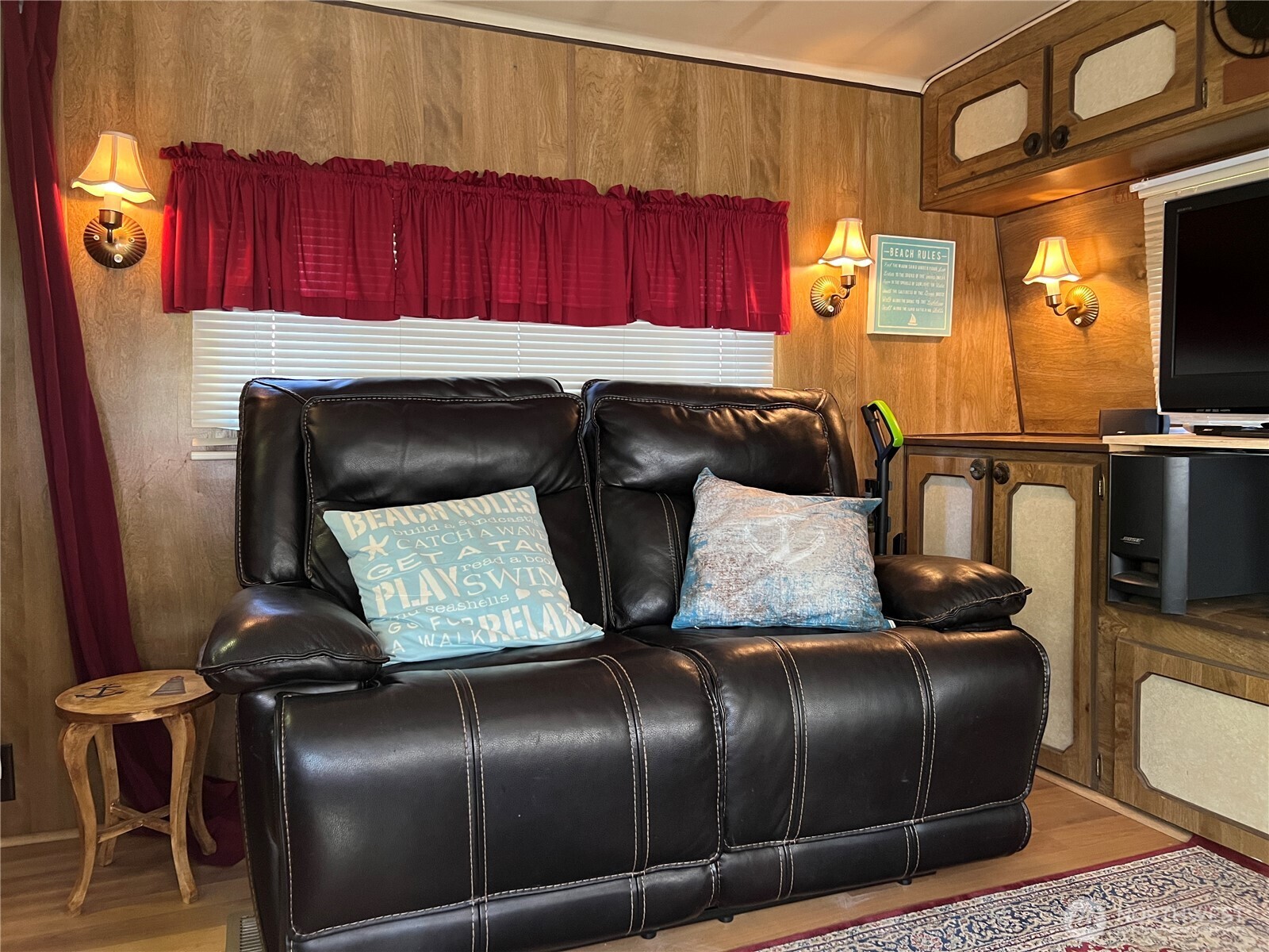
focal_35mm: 26
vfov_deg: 53.1
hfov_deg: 67.3
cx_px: 634
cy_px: 476
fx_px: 953
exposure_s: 1/60
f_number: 1.5
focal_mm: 5.7
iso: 500
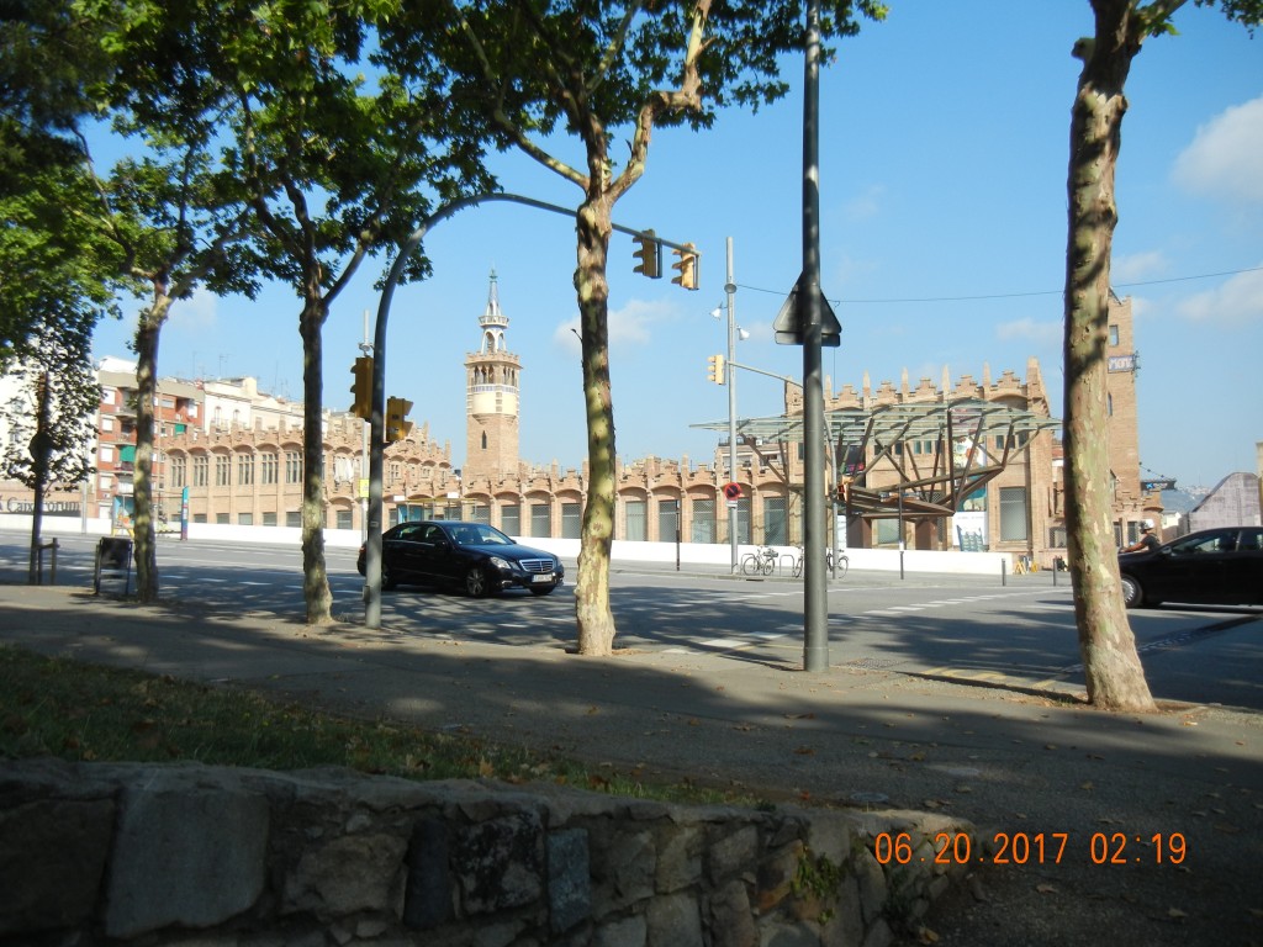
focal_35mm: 30
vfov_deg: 46.8
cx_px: 632
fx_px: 1095
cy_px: 474
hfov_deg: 60.0
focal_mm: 5.4
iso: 160
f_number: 7
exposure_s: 1/285
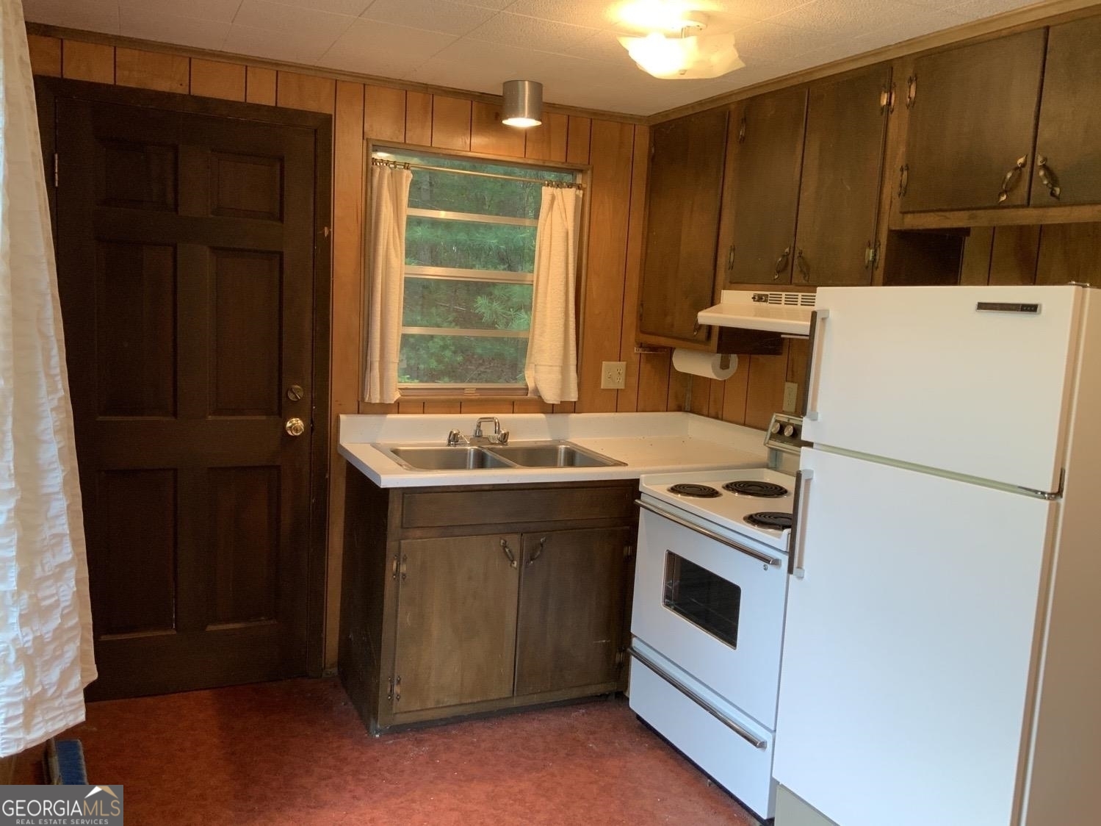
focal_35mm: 29
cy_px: 413
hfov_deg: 61.7
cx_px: 550
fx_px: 922
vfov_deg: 48.2
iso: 80
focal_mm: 3
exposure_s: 1/60
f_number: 1.8
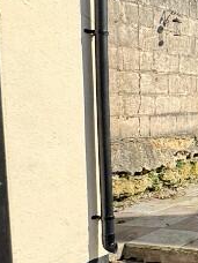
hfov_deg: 16.4
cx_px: 419
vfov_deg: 30.6
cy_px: 161
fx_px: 480
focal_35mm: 63
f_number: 2.2
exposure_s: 1/713
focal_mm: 2.22
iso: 40
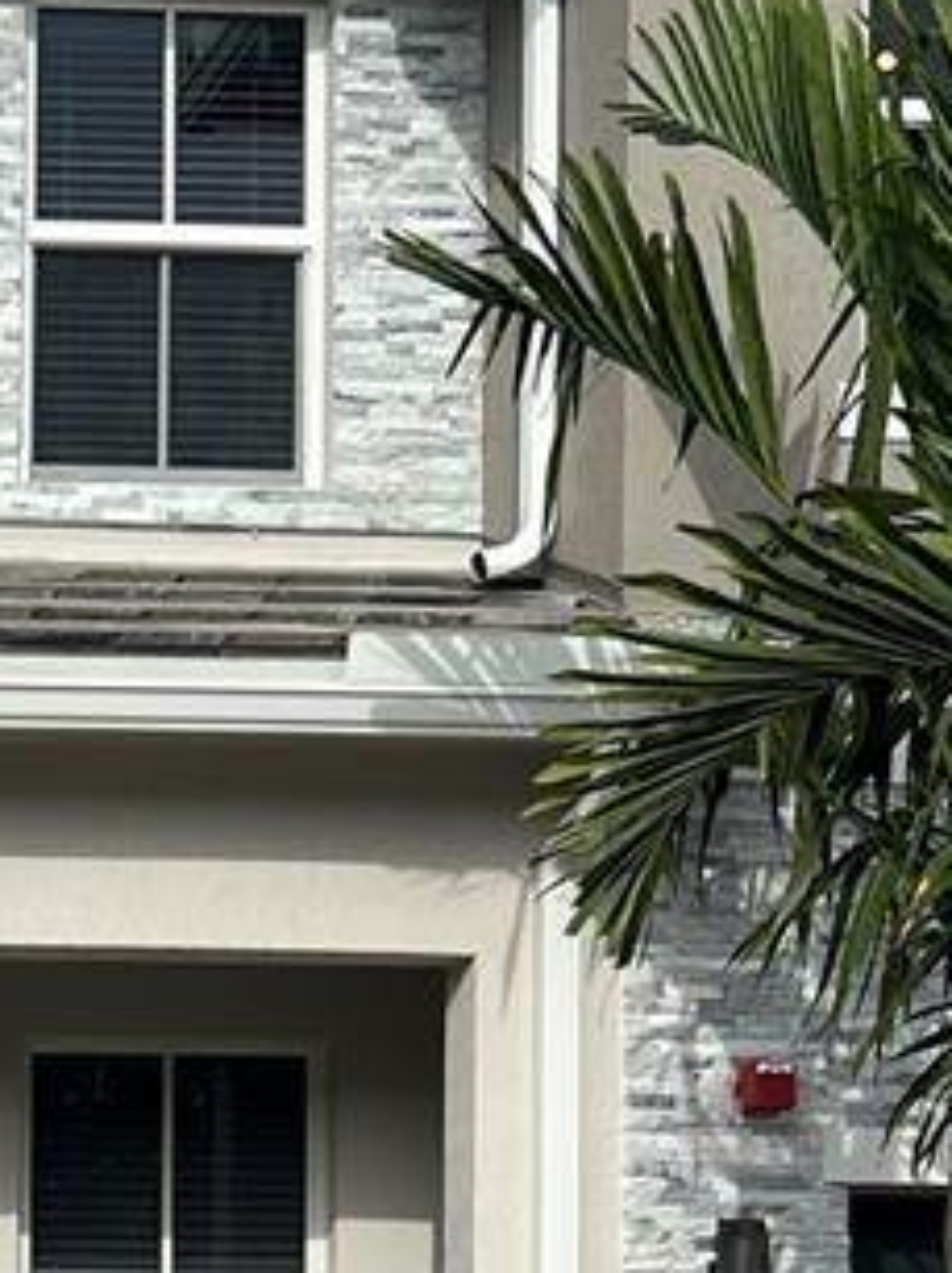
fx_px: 3745
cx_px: -765
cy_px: 1373
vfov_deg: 18.6
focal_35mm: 102
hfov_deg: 13.1
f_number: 1.5
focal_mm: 5.7
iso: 50
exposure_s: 1/3704
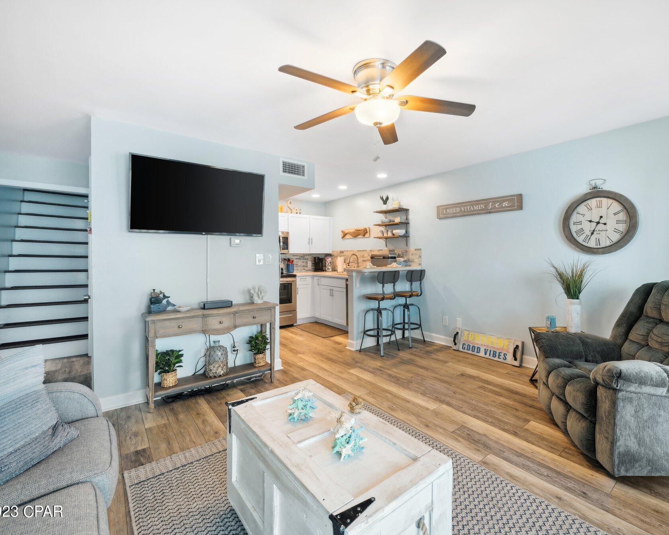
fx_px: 317
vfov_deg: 80.4
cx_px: 379
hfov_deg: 92.6
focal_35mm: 16
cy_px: 265
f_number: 9
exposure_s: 1/4
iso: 200
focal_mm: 14
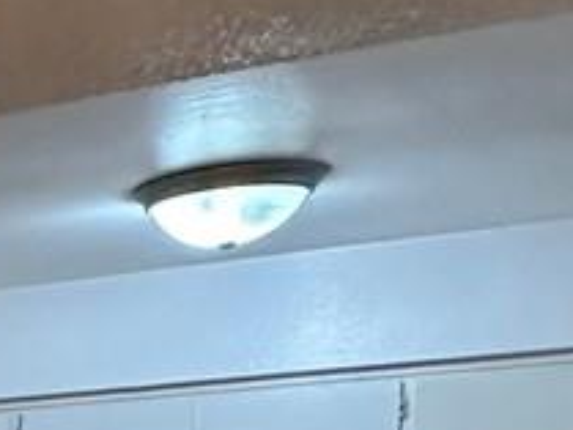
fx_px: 1772
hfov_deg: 11.6
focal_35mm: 107
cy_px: 756
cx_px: -1088
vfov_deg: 12.7
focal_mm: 2.22
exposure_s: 1/60
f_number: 2.2
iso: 200
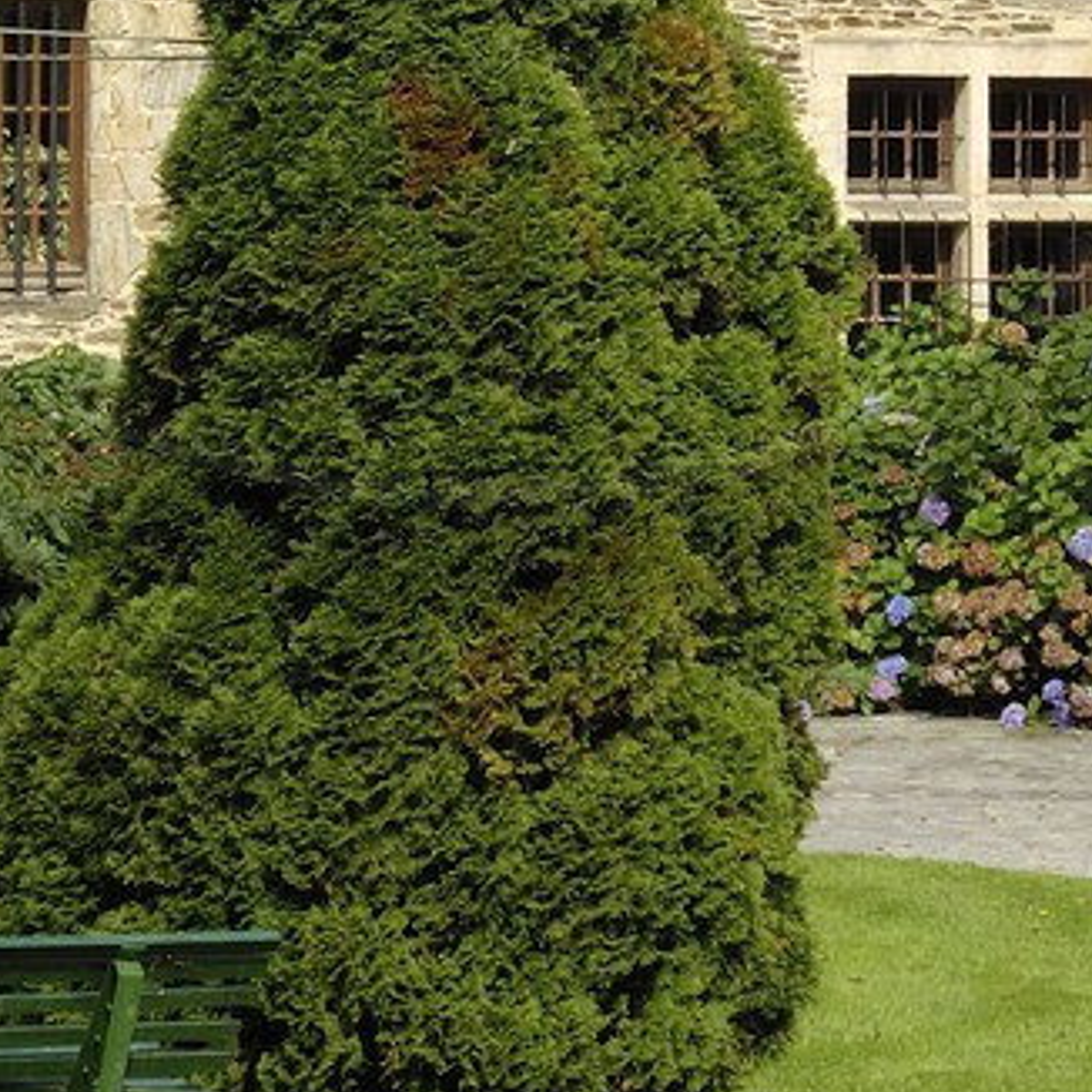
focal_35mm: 175
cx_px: 462
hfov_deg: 10.0
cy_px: -419
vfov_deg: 9.8
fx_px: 6246
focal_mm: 28
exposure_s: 1/160
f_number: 9
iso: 100
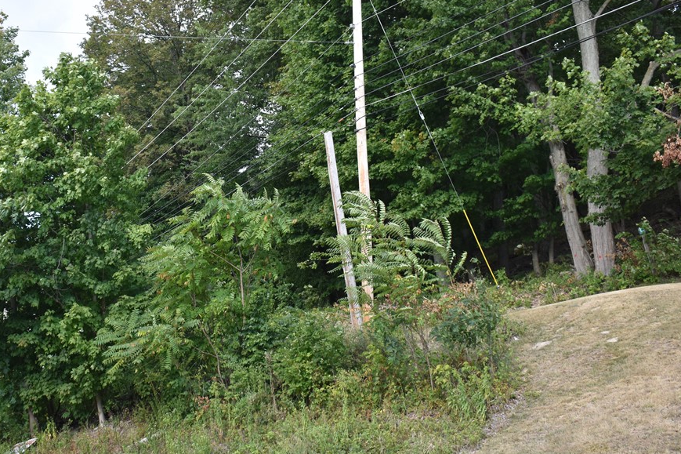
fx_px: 851
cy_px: 227
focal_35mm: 45
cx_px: 260
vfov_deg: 29.9
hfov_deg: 43.3
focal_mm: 24
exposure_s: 1/250
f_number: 5.6
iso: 250
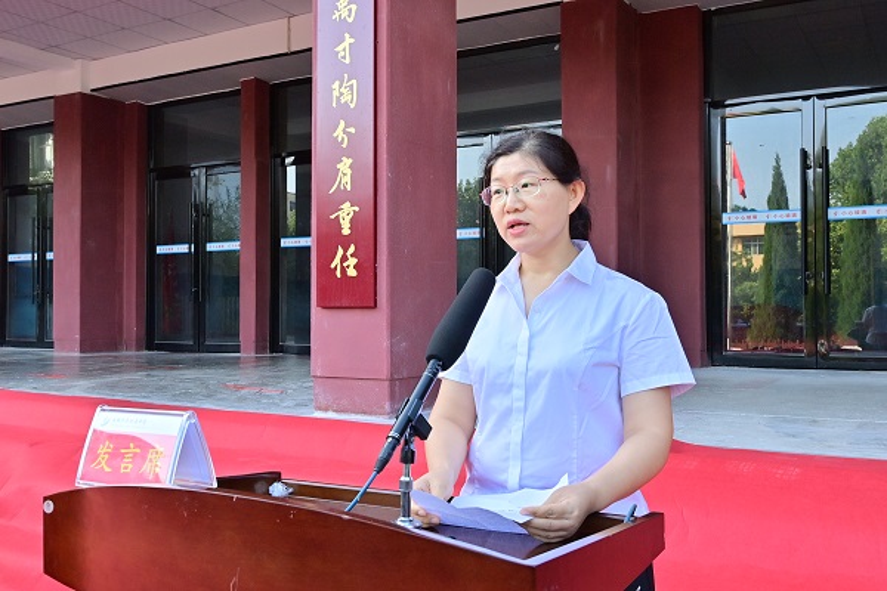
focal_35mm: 36
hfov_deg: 53.1
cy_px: 296
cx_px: 444
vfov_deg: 36.9
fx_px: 887
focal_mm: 24
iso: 200
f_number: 9
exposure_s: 1/80
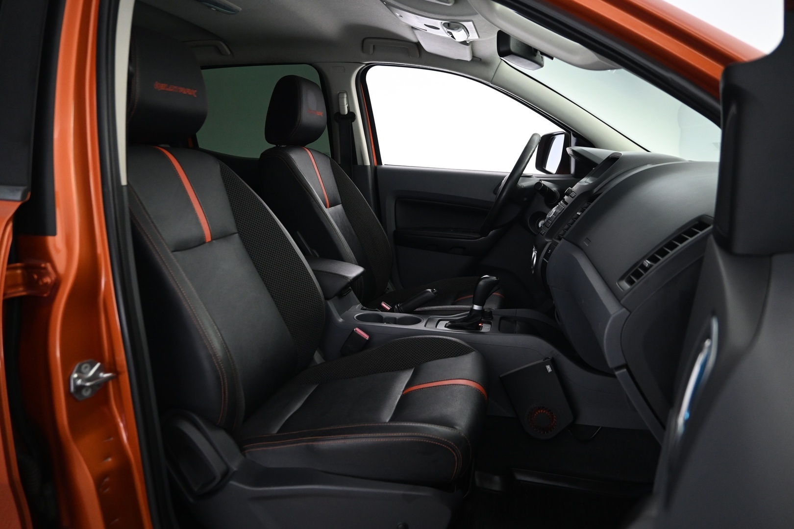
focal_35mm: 24
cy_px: 264
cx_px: 397
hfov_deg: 73.7
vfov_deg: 53.1
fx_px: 529
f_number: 3.5
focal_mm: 16
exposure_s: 1/20
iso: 1600
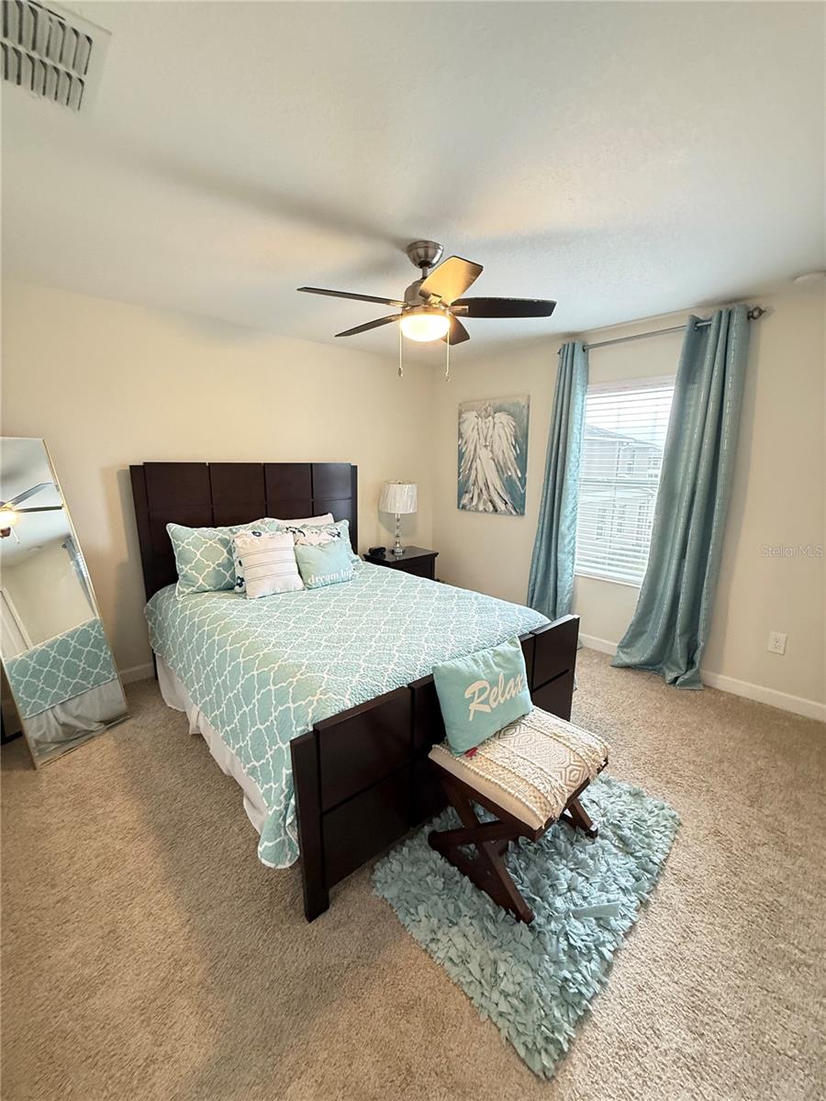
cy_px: 550
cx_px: 413
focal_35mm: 14
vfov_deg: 102.1
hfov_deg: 85.7
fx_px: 445
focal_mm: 2.22
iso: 500
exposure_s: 1/60
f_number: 2.2
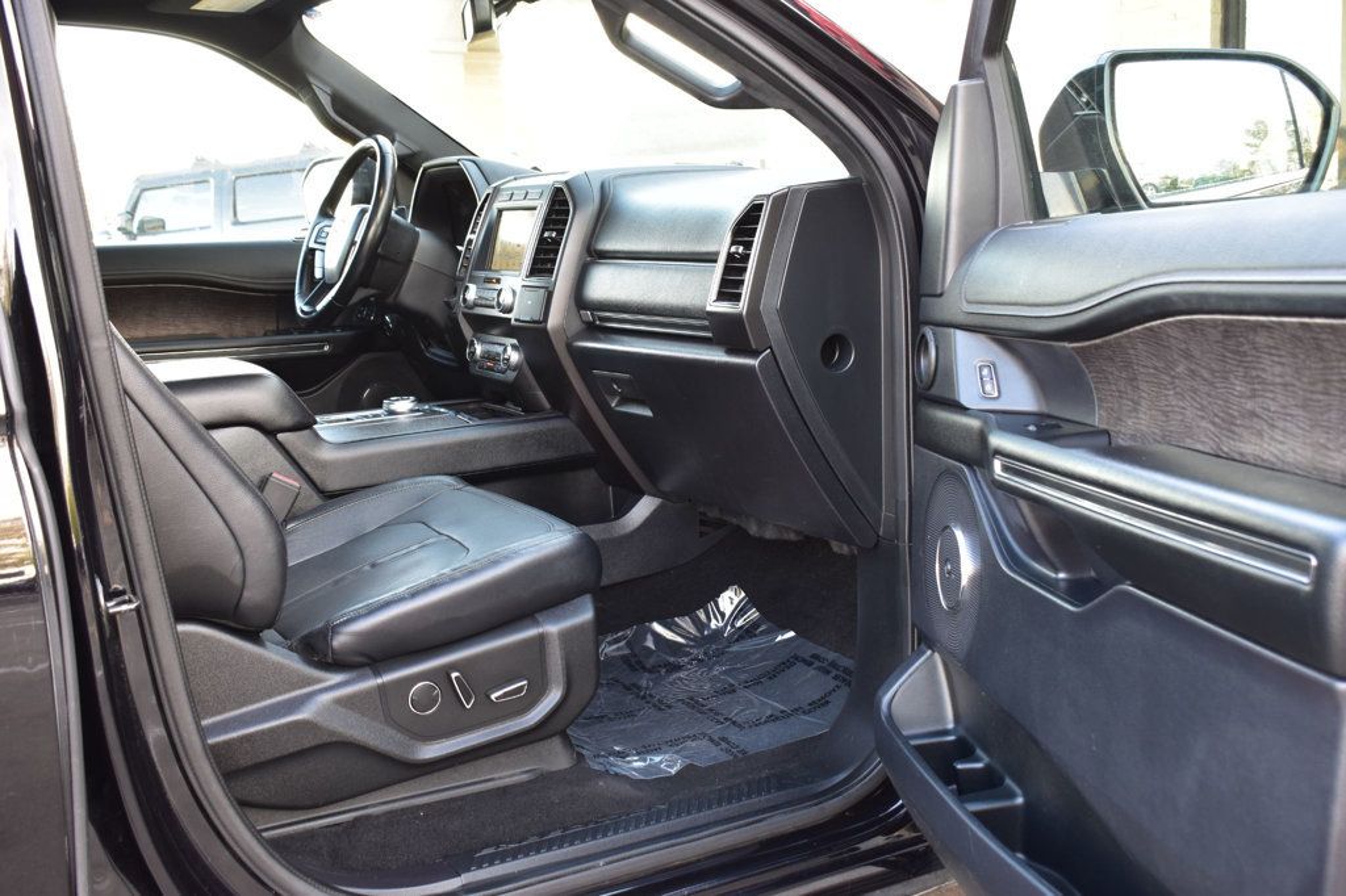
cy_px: 448
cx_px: 673
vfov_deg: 35.5
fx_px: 1402
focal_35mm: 38
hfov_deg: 51.3
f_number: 6.3
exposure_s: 1/20
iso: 400
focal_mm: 25
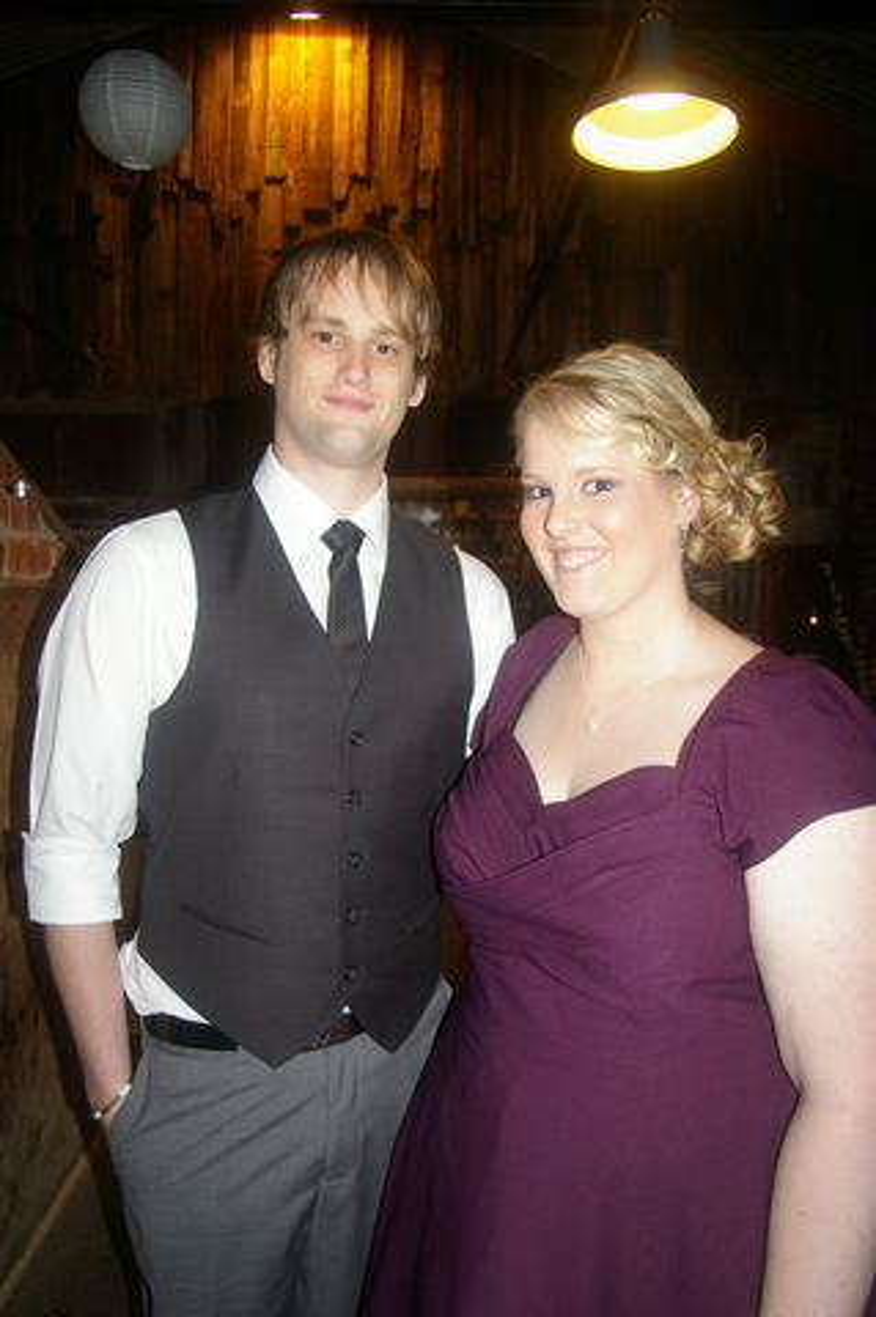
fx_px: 988
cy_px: 658
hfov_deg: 47.8
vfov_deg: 67.4
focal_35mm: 27
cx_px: 438
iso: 400
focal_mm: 18
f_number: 4
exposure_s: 1/30
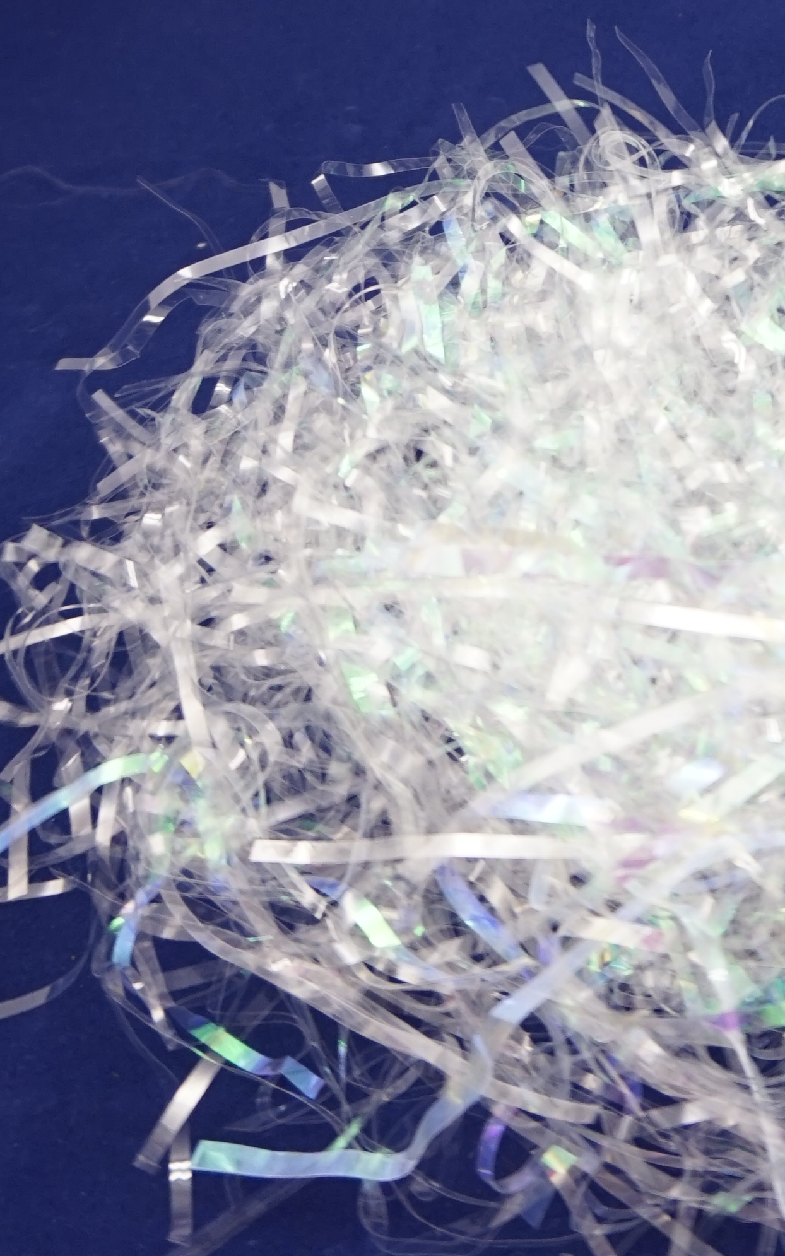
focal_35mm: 67
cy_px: 19
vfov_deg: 28.8
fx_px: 2294
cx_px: 1070
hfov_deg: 17.9
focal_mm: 16
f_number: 4
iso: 400
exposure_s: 1/60
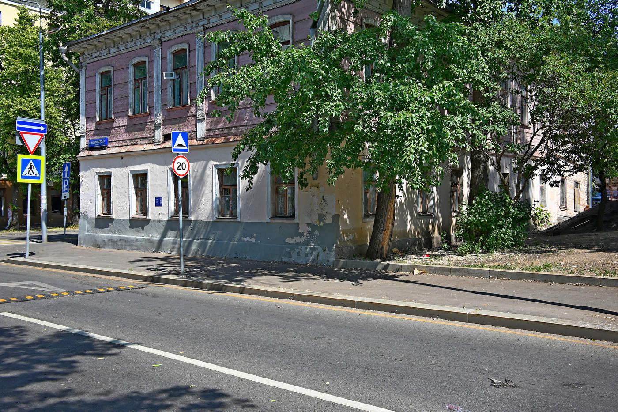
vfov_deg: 37.8
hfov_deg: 54.4
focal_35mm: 35
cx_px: 309
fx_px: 601
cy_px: 206
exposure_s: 1/60
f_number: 11
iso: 100
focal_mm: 35
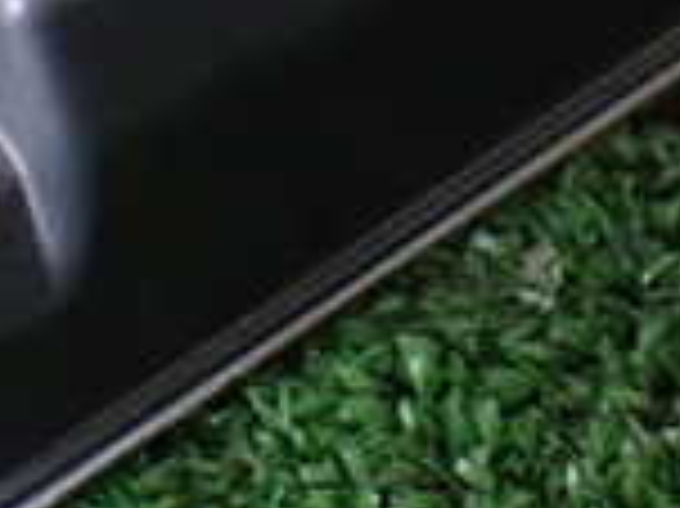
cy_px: -184
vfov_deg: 12.0
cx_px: 266
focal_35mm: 119
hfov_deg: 16.5
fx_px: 2336
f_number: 2.3
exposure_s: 1/40
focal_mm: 5.4
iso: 800
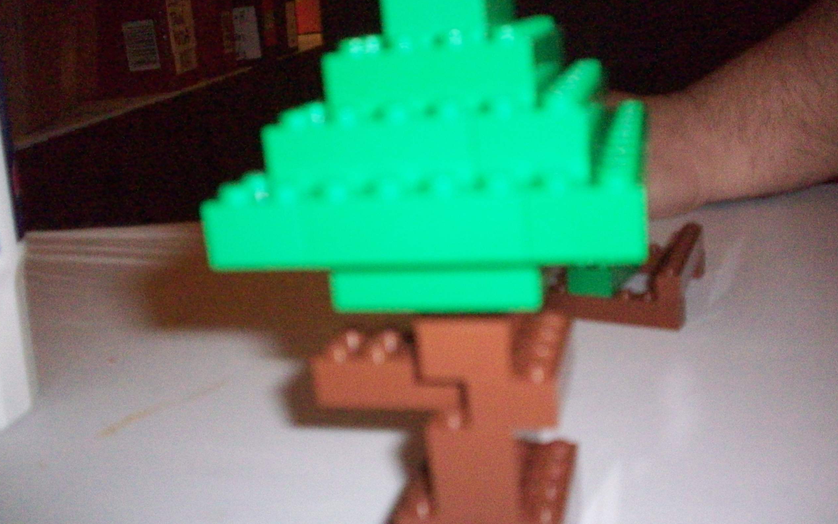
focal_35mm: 40
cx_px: 413
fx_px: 914
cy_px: 283
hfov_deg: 49.3
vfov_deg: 32.0
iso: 800
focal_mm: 6.2
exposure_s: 1/128
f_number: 2.8
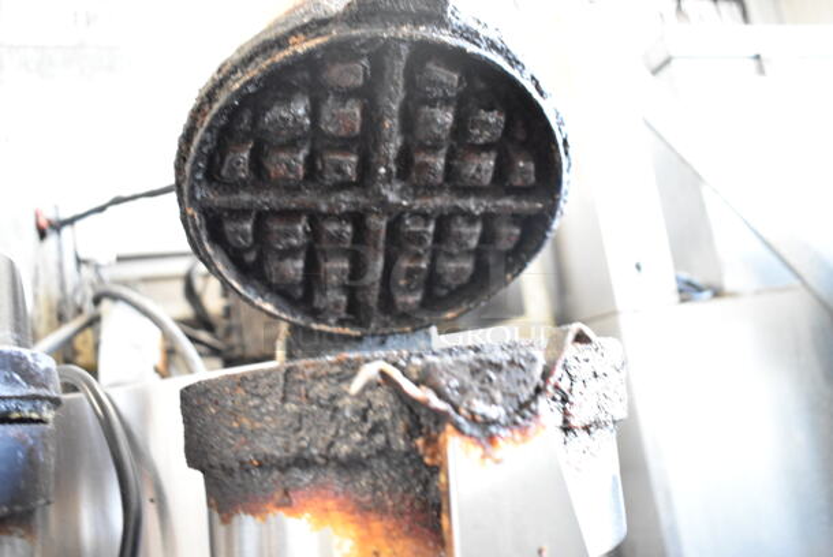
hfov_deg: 59.4
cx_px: 416
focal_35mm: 32
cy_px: 278
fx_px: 730
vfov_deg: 41.8
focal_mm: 21
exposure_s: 1/30
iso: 2200
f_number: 3.8
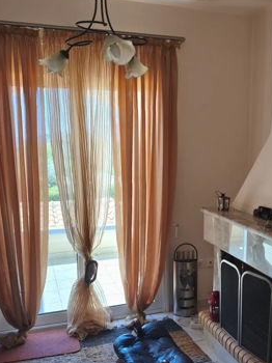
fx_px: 367
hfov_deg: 40.6
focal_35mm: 35
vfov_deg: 52.4
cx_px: 152
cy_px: 214
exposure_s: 1/99.9
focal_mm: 6.18
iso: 400
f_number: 1.65
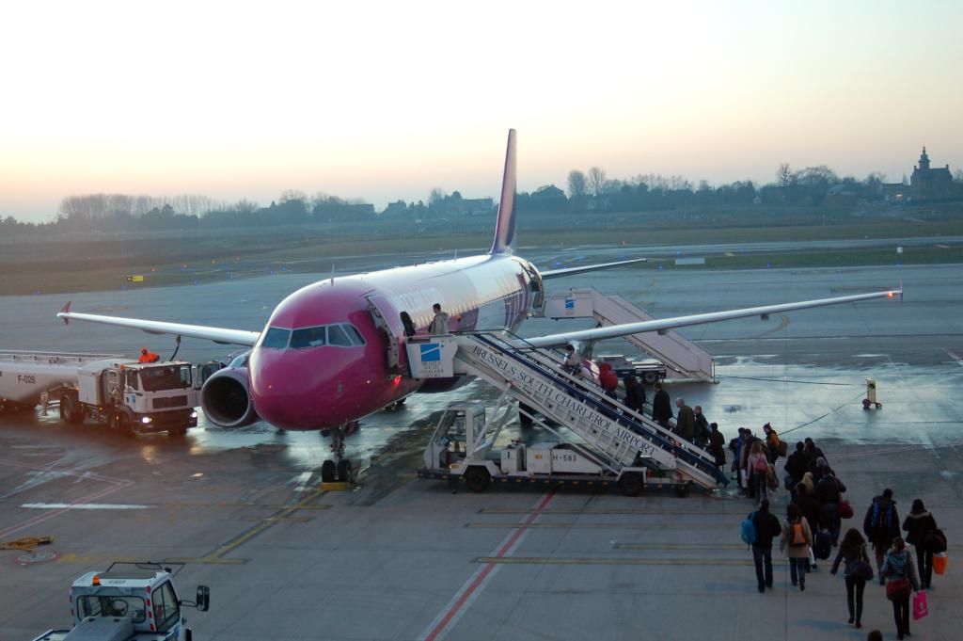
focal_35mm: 52
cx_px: 482
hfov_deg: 37.9
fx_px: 1403
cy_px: 320
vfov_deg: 25.7
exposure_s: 1/60
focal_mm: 35
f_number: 3.8
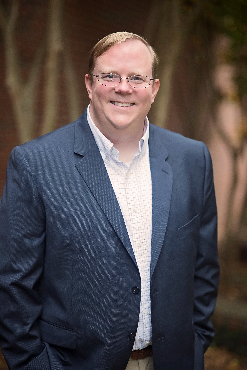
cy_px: 185
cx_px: 124
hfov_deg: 16.1
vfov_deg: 23.9
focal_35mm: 85
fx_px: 874
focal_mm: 85
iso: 200
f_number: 1.8
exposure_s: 1/125
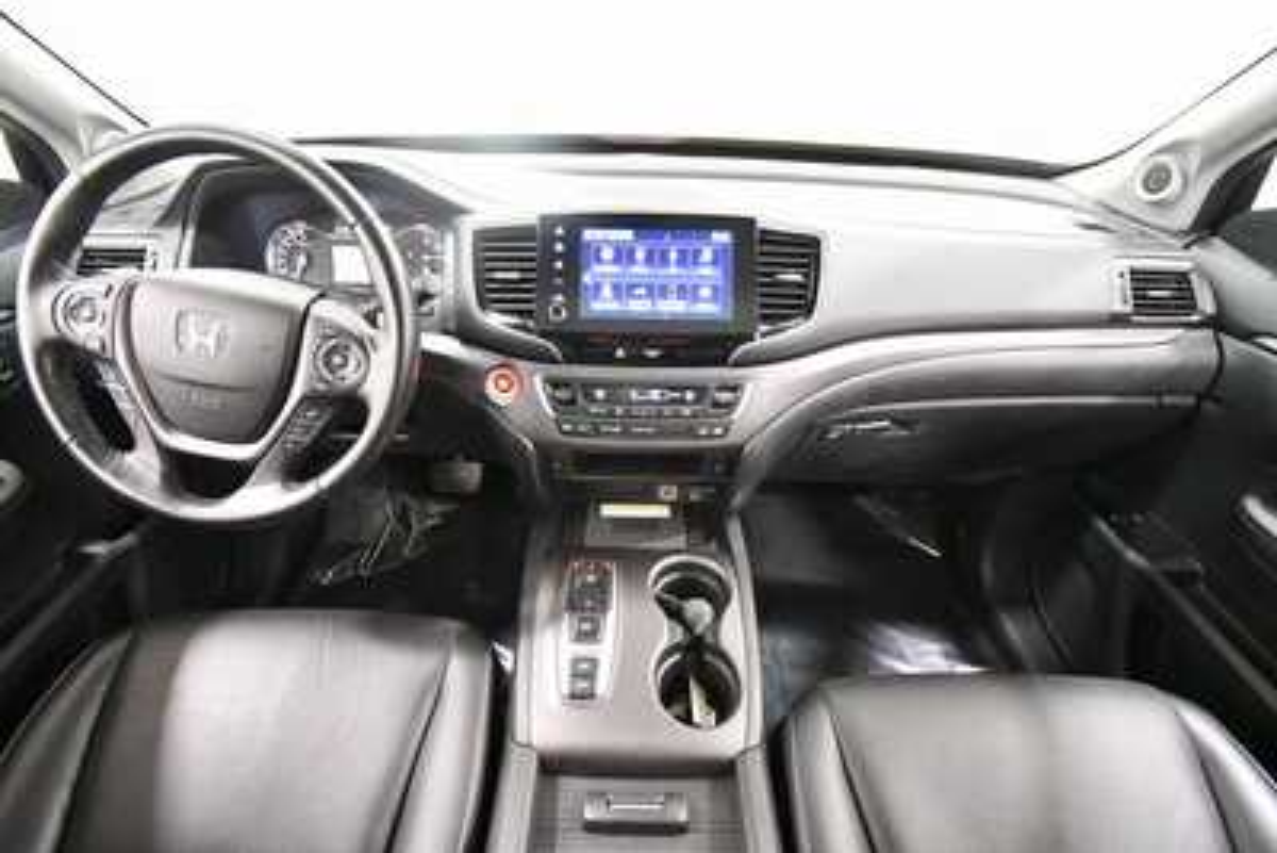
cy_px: 426
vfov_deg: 77.4
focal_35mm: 15
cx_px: 638
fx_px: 532
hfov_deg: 100.4
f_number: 4.5
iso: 6400
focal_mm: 10
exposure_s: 1/60
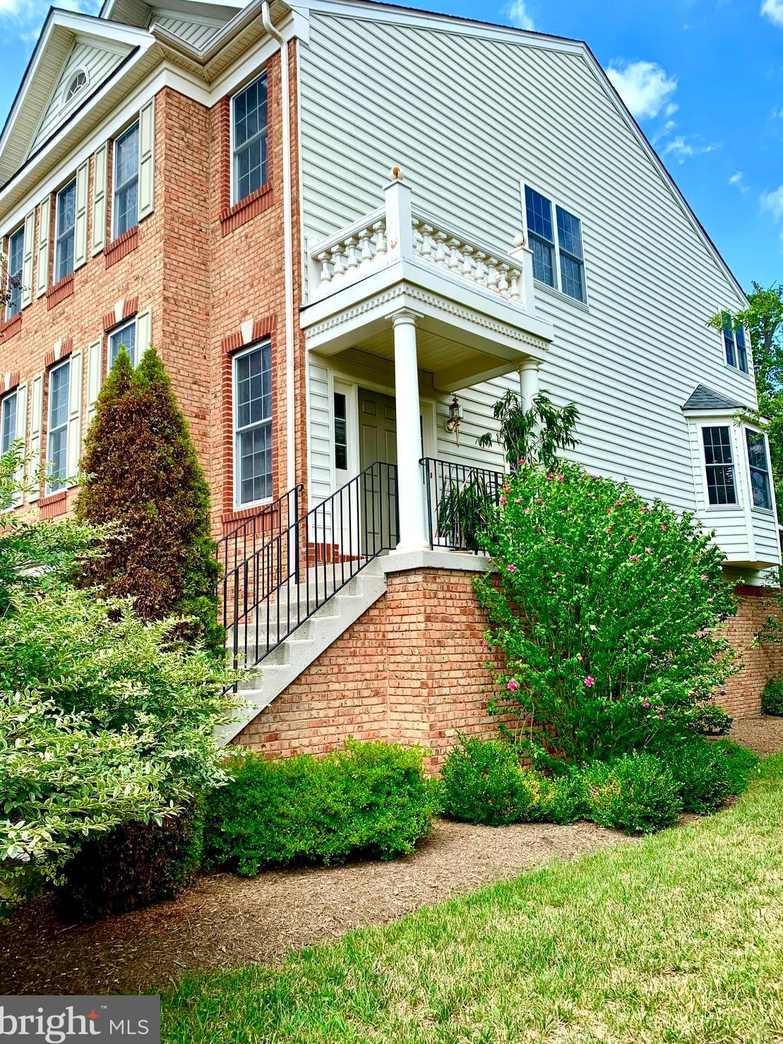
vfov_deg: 65.3
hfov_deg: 51.3
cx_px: 390
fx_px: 814
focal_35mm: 27
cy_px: 511
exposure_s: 1/796
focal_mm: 4.25
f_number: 1.8
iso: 25
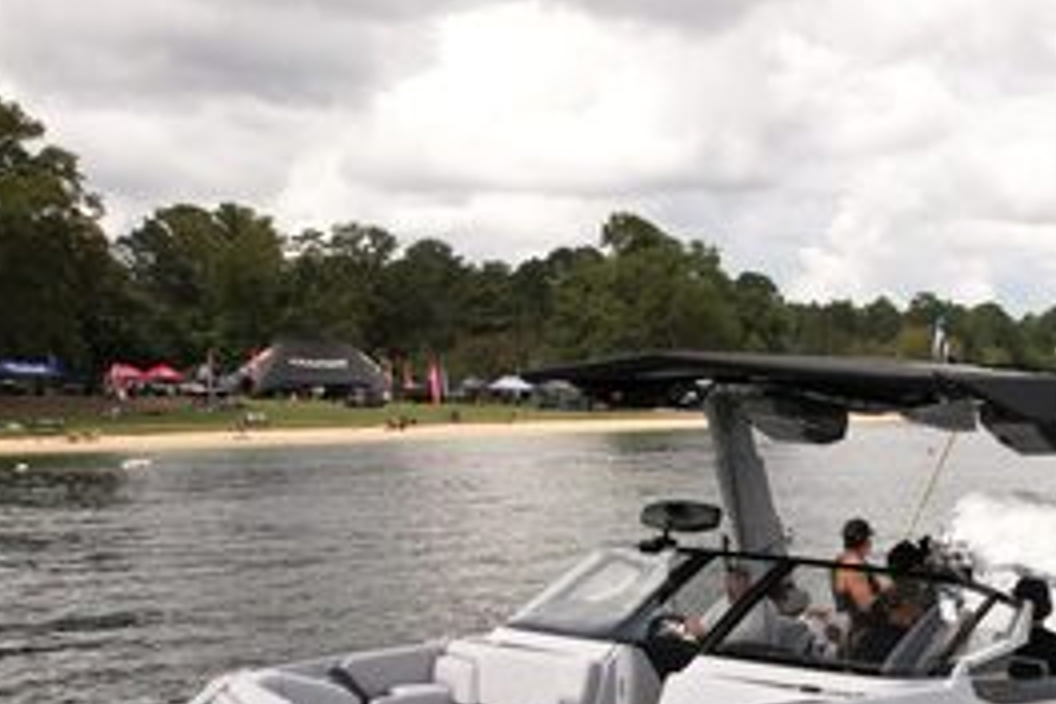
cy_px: 620
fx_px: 1320
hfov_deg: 39.3
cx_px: 1016
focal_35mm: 45
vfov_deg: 28.8
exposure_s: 1/800
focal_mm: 8.38
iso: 200
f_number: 2.8
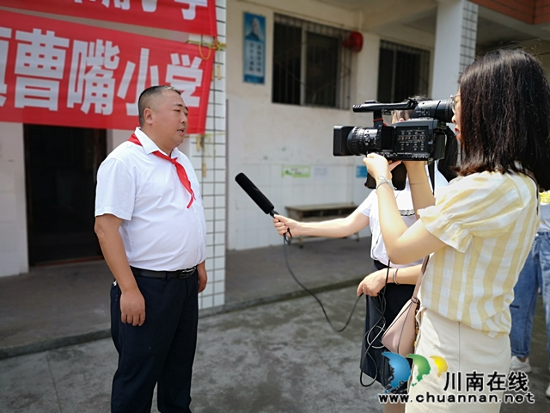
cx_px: 275
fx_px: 429
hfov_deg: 65.3
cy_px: 206
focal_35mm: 27
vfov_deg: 51.4
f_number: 1.8
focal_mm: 3.95
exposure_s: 1/803
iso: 50
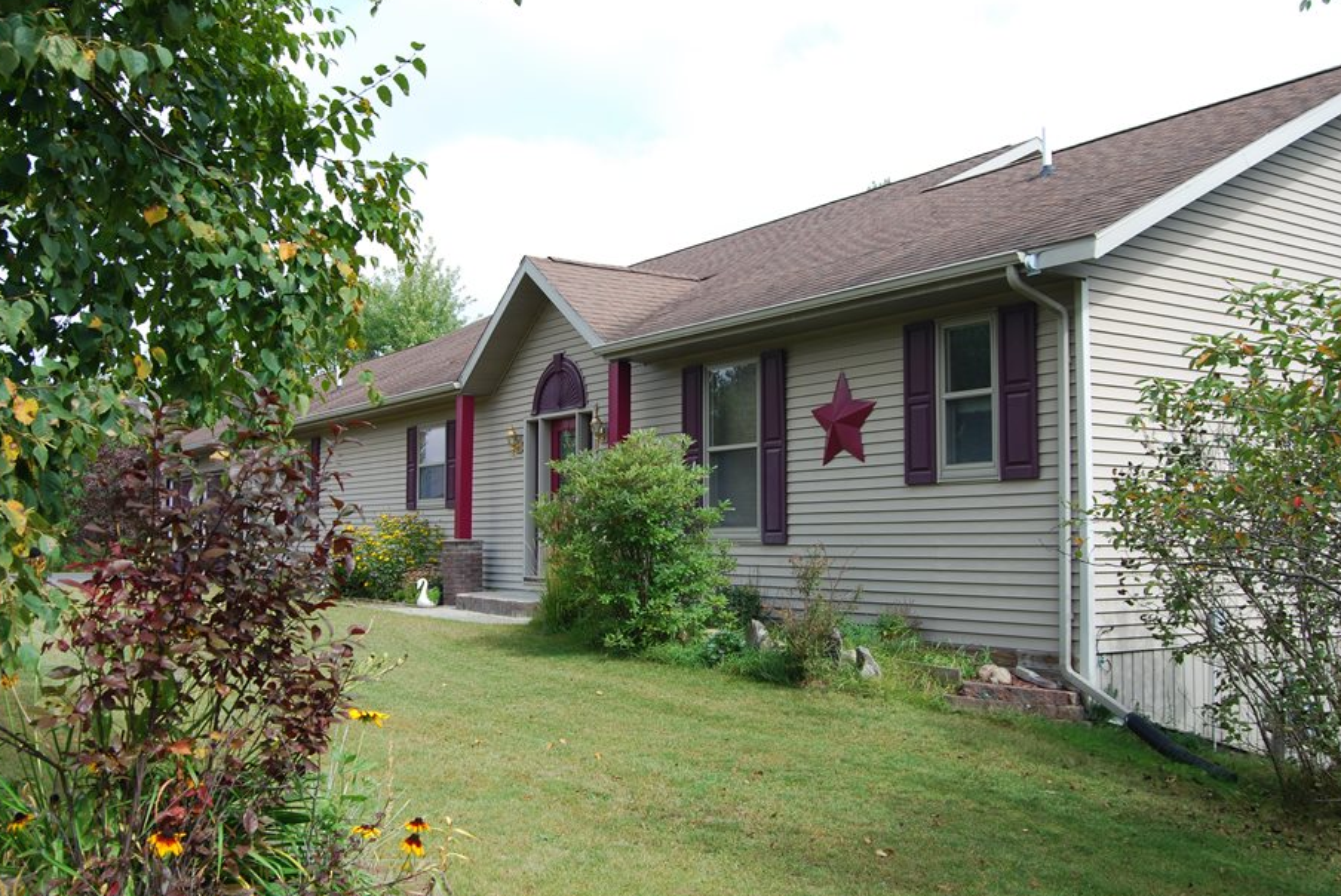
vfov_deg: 38.9
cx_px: 595
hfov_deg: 55.6
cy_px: 453
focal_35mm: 34
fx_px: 1267
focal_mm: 20
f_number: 7.1
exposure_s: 1/200
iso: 100
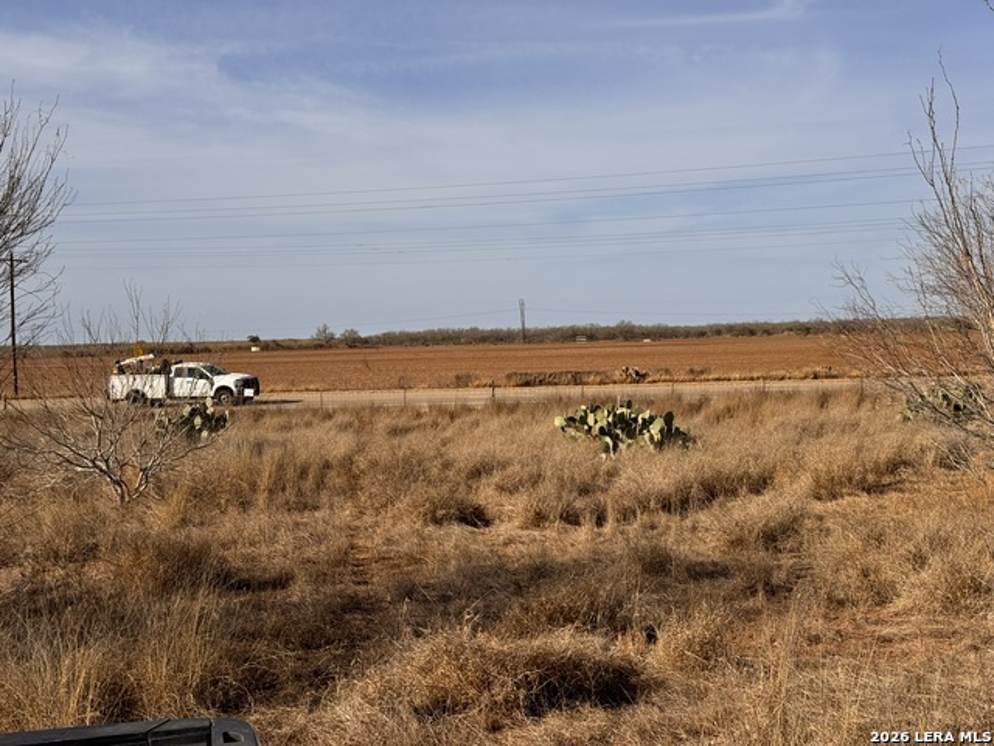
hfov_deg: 39.7
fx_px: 1378
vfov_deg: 30.3
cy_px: 373
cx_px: 497
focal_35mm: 48
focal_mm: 6.76
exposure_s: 1/7937
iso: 64
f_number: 1.78
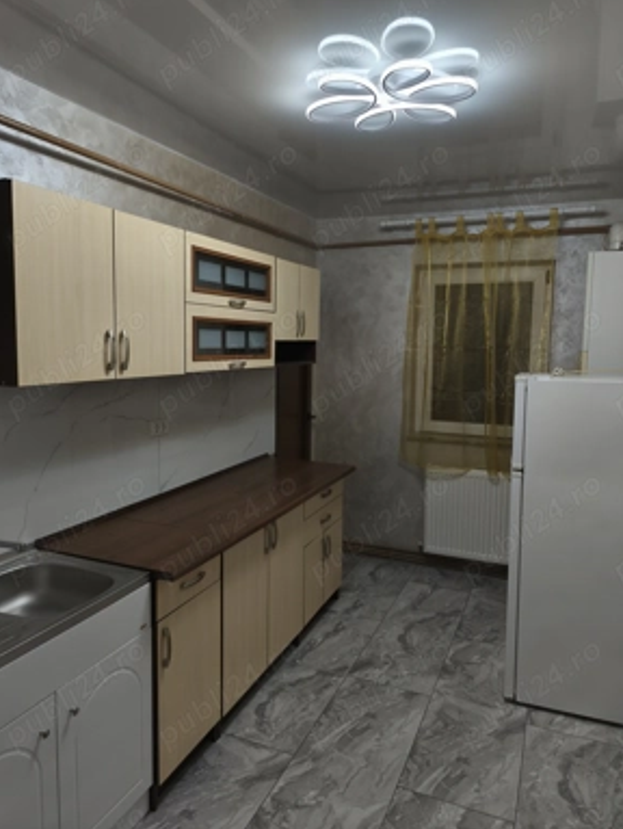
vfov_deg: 71.5
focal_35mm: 24
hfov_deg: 56.9
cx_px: 303
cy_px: 398
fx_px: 575
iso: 250
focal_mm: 6.14
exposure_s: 1/50
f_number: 1.65
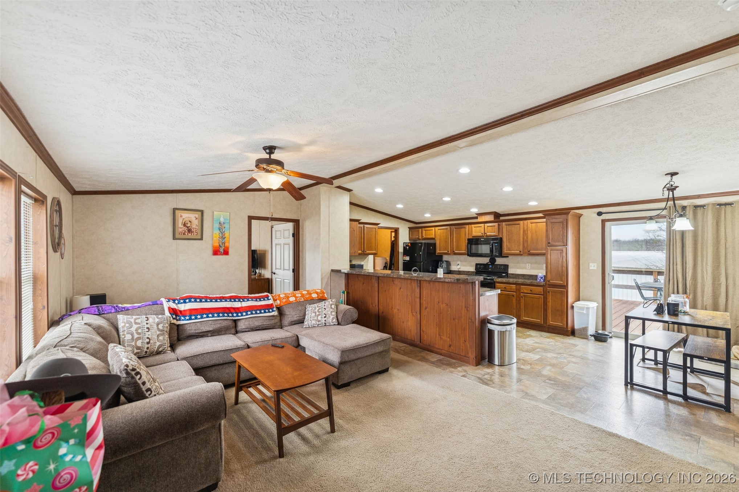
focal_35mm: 15
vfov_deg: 78.8
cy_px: 246
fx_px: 300
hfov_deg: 101.9
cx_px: 370
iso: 400
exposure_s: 1/80
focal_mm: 14.6
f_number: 2.8
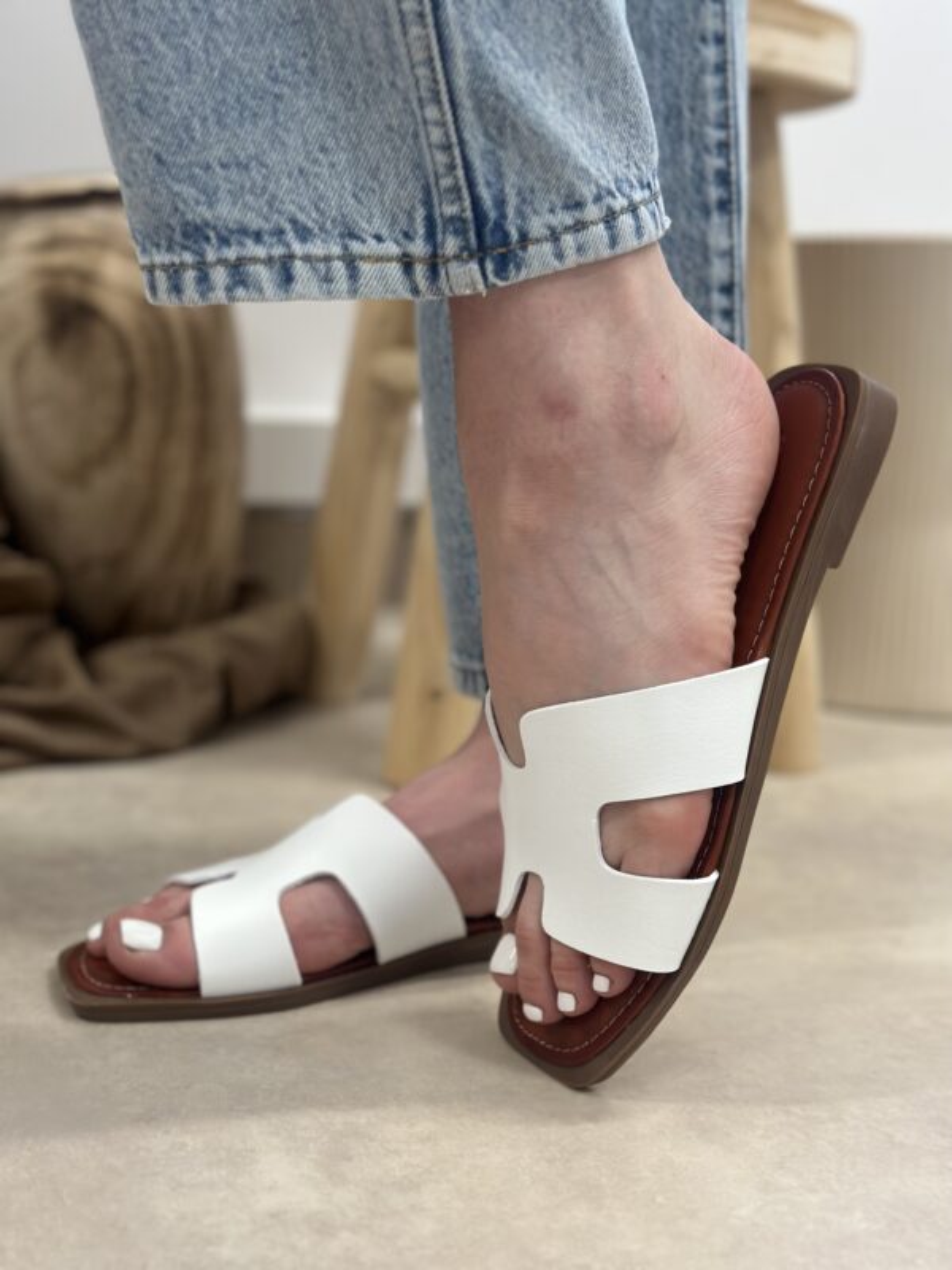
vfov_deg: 39.7
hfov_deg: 30.3
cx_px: 476
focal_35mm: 48
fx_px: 1760
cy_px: 635
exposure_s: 1/100
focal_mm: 6.86
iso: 200
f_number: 1.78
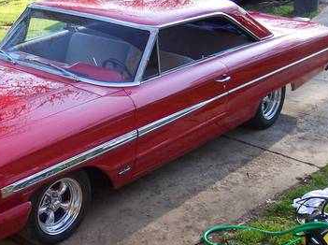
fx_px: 615
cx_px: 76
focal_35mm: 65
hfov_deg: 29.3
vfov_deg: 22.5
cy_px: 127
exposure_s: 1/350
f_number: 2.8
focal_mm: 8
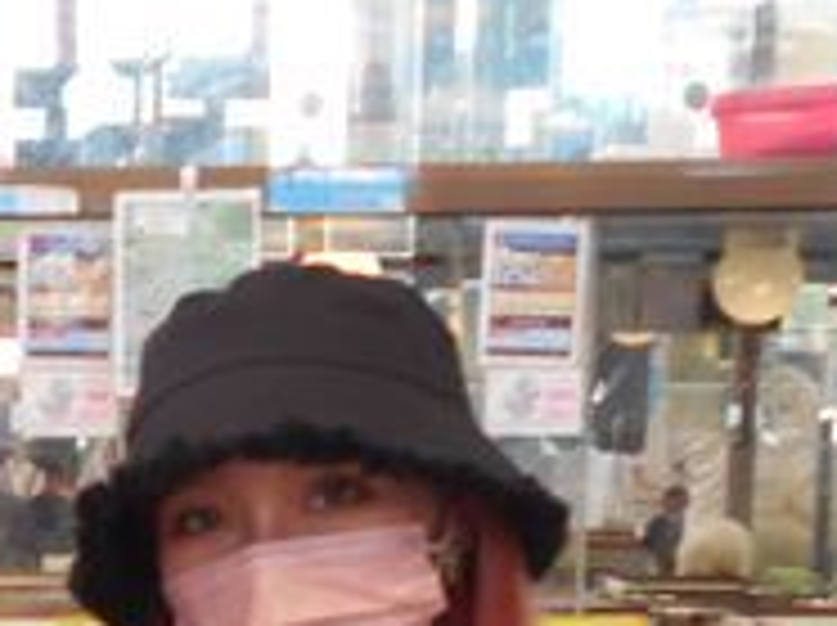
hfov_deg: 22.3
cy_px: 788
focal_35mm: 84
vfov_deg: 16.7
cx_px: -18
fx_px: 2028
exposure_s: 1/30
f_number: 3.2
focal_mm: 4.6
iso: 180
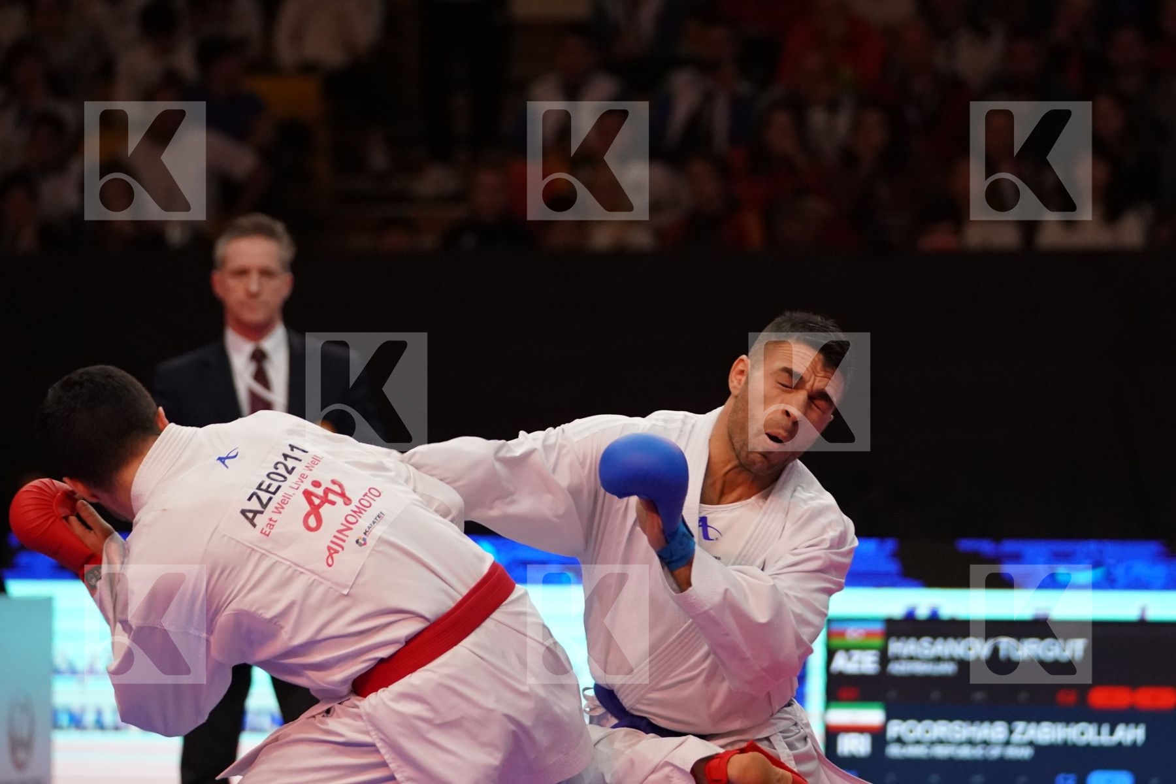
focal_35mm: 192
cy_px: 392
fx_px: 6272
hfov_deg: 10.7
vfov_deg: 7.2
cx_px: 588
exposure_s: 1/1000
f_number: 2.8
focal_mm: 128
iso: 5000
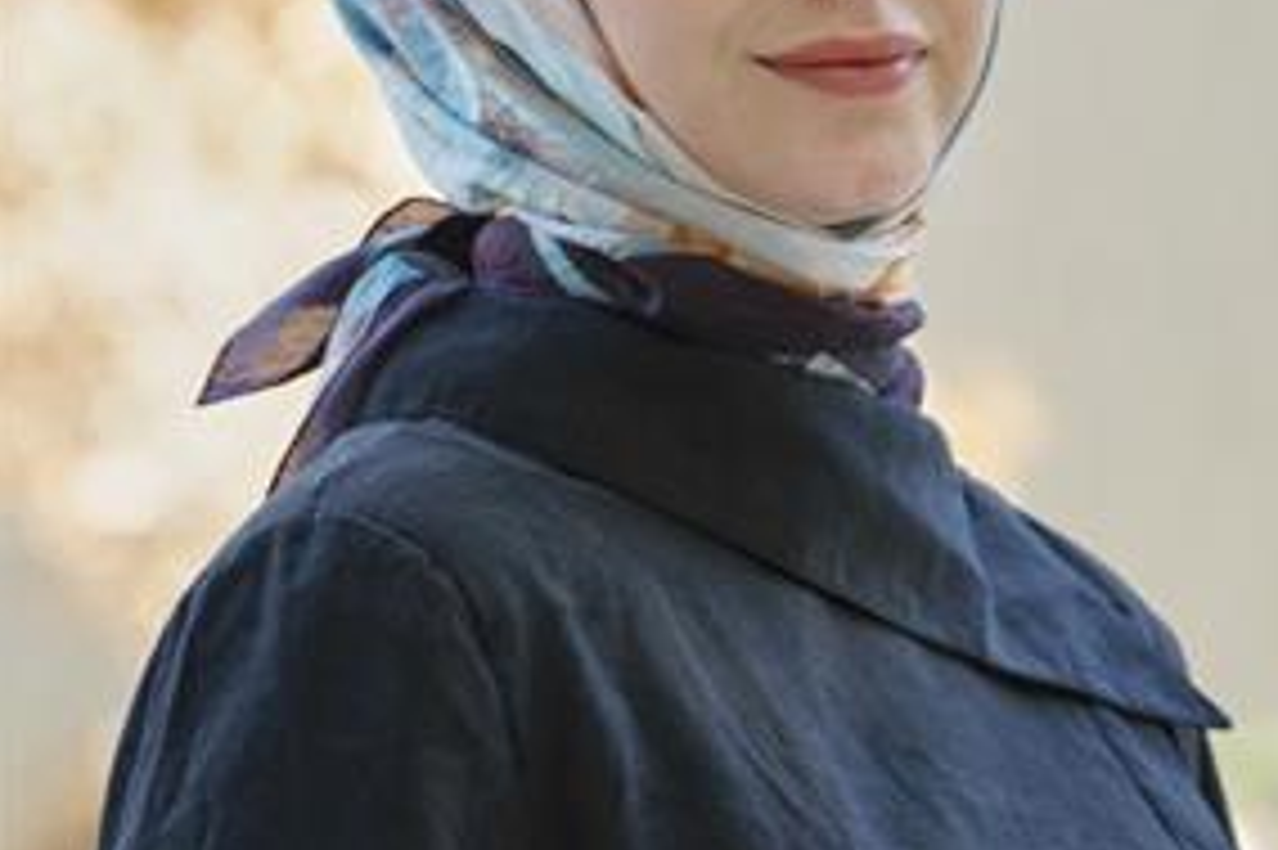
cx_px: 688
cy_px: 261
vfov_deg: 5.0
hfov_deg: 7.5
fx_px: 9756
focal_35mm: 275
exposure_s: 1/125
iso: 500
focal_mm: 168
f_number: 5.6
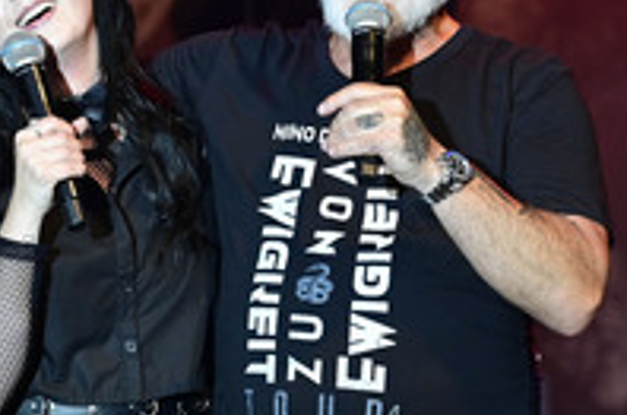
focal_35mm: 445
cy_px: 162
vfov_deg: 3.1
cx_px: 220
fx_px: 7732
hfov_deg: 4.6
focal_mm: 195
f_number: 4.5
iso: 3200
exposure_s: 1/640
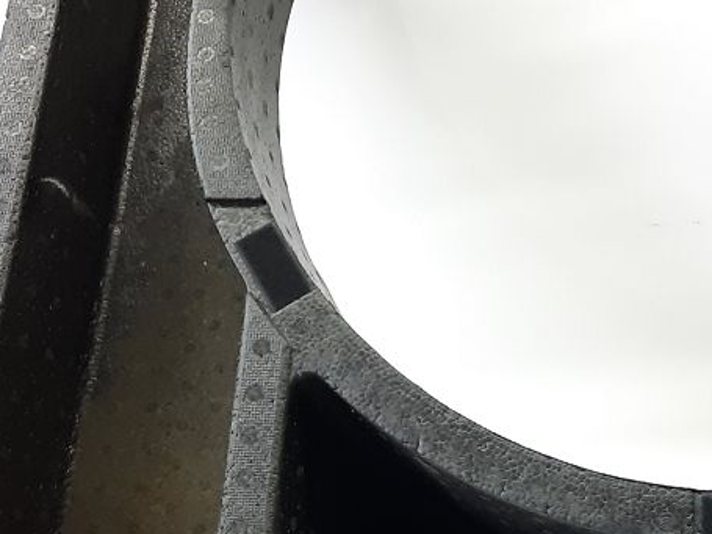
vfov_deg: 22.2
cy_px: 216
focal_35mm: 66
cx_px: 750
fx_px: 1357
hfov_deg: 27.3
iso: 125
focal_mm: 4.6
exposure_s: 1/50
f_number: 2
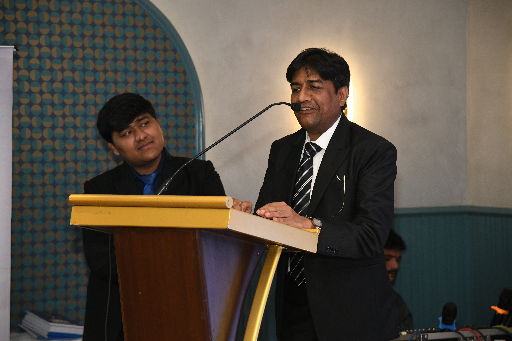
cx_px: 255
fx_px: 1579
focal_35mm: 111
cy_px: 170
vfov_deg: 12.3
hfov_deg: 18.4
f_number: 5
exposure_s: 1/160
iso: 2500
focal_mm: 110
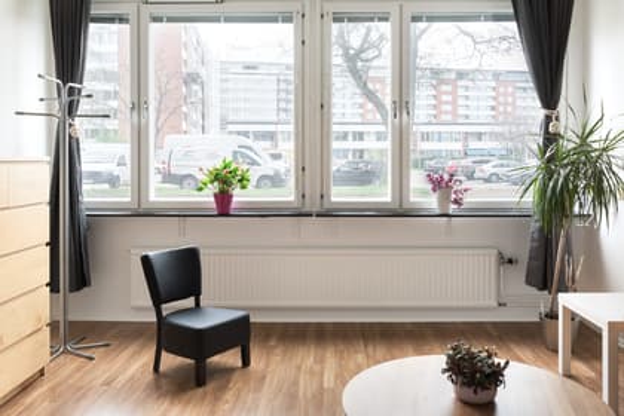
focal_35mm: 30
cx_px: 312
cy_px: 208
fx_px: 520
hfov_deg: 61.9
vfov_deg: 43.6
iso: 200
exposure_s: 1/3
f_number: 8
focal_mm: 30
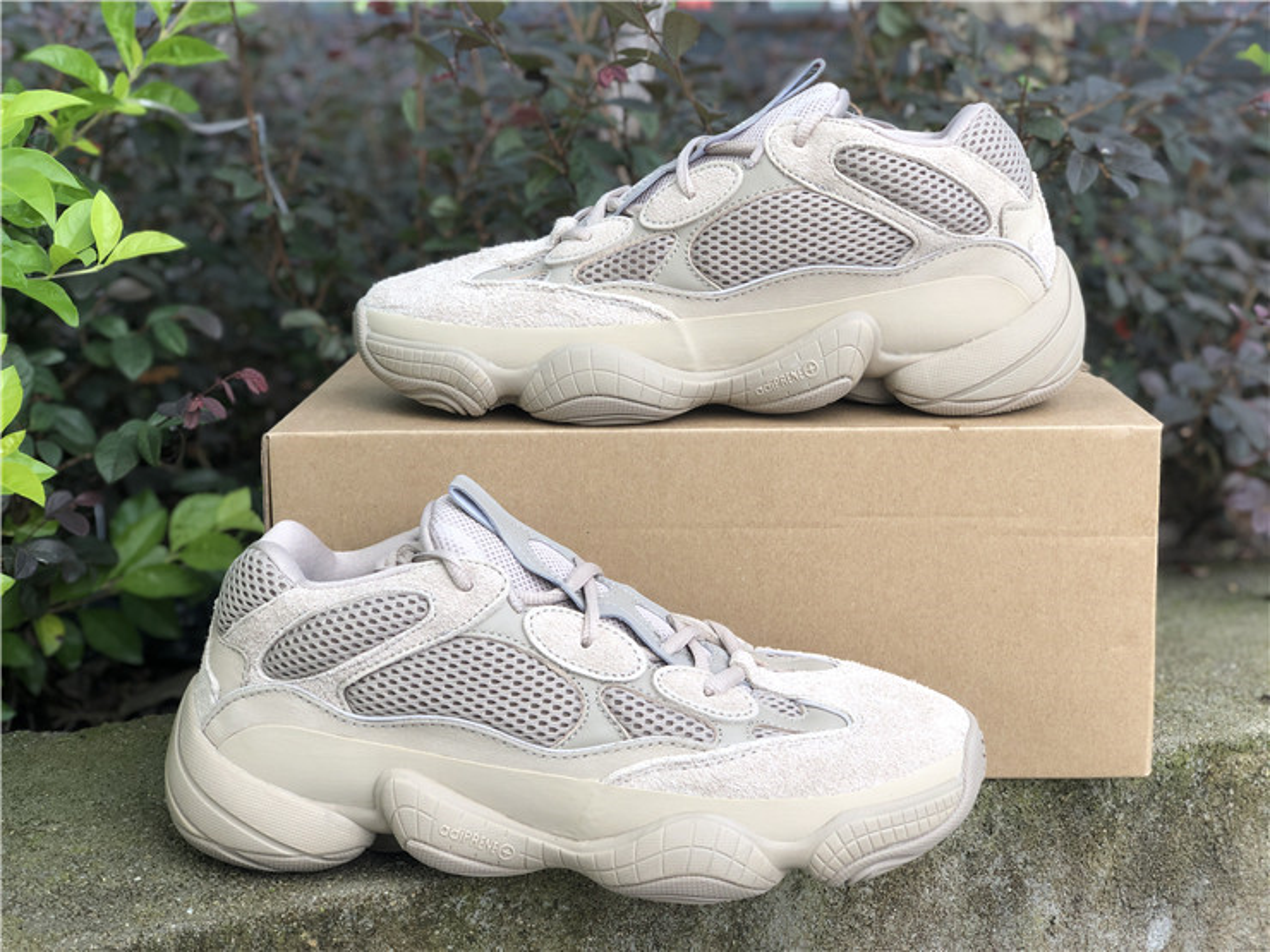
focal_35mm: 52
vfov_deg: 28.0
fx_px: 1908
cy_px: 476
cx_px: 635
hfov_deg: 36.8
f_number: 2.4
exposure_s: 1/195
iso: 16
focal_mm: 6
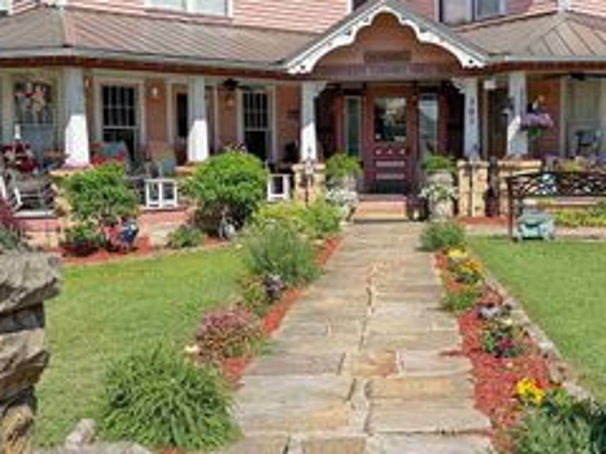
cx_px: 351
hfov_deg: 38.1
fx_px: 875
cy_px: 206
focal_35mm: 50
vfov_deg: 29.1
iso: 80
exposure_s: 1/5319
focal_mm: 6.76
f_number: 1.78
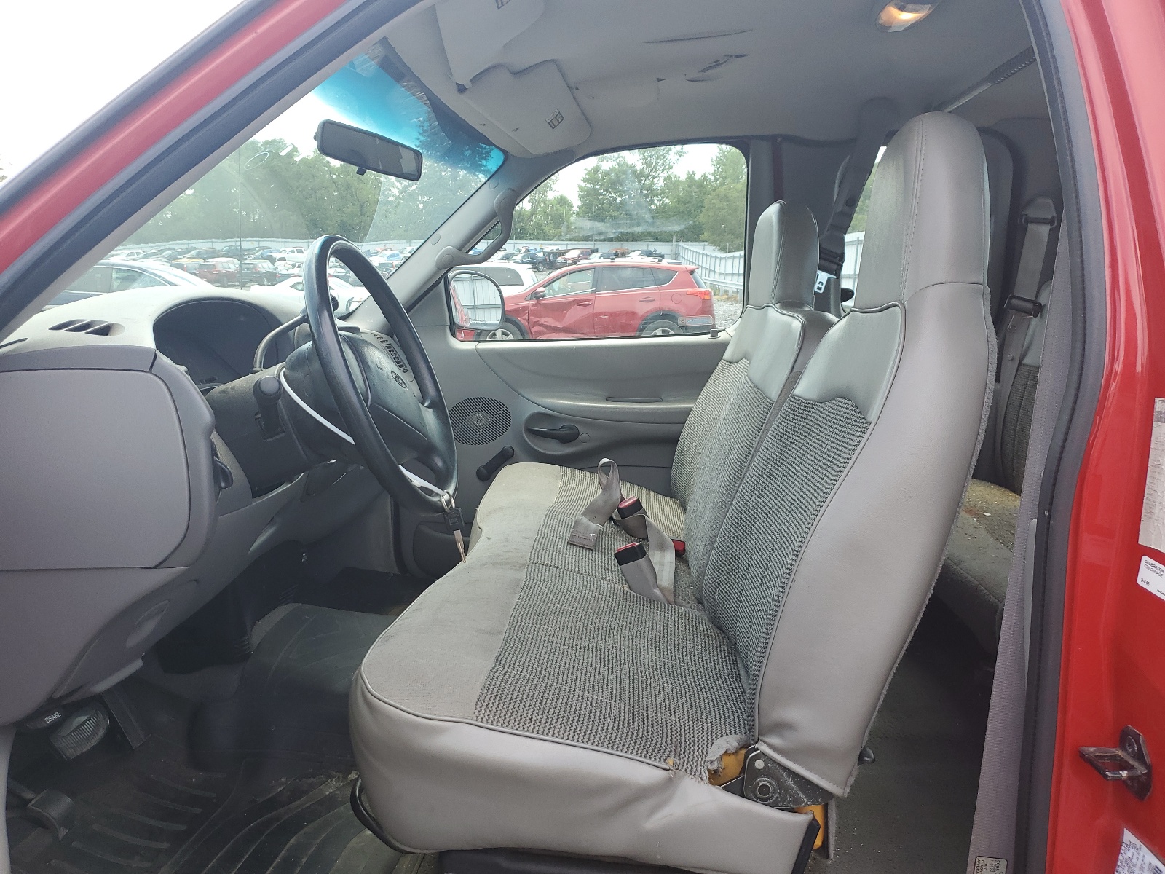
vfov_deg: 53.1
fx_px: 875
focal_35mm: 26
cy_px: 437
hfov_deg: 67.3
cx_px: 582
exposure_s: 1/455
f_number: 1.5
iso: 50
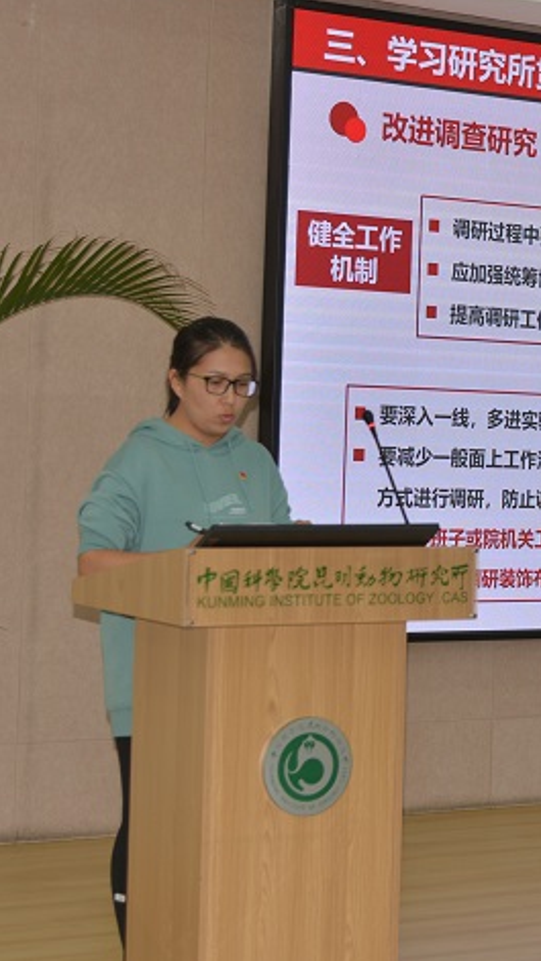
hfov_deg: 13.3
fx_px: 2269
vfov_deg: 23.9
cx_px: 614
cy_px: 424
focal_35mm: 89
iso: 110
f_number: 4
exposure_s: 1/60
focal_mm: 50
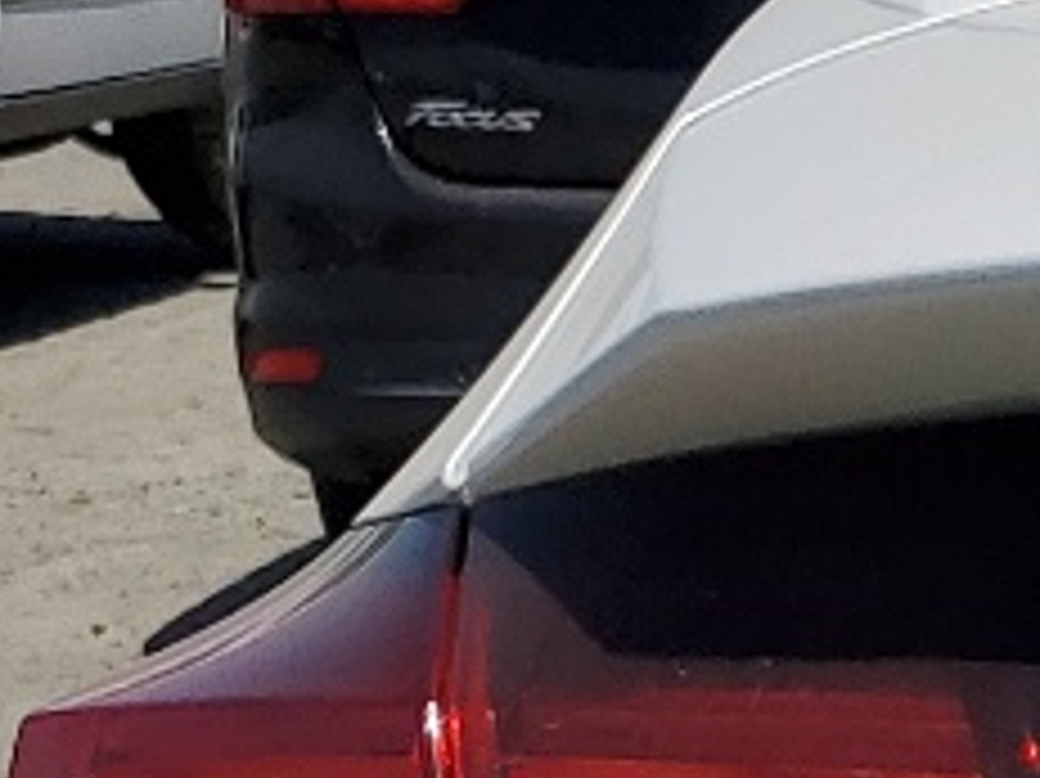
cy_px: 1511
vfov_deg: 7.9
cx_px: 2652
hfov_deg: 9.5
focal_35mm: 180
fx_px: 5405
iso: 50
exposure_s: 1/10000
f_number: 1.5
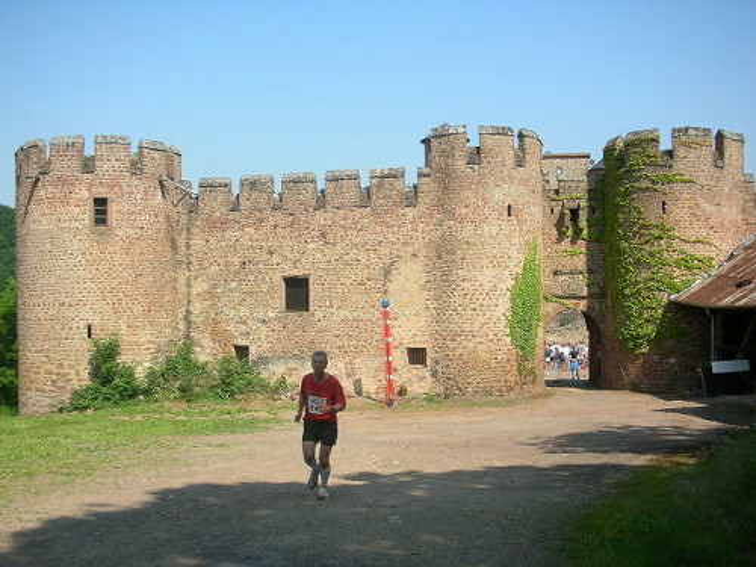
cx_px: 378
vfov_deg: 40.7
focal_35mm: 35
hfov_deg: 52.6
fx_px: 764
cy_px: 284
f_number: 8.5
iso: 50
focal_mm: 5.8
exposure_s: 1/94
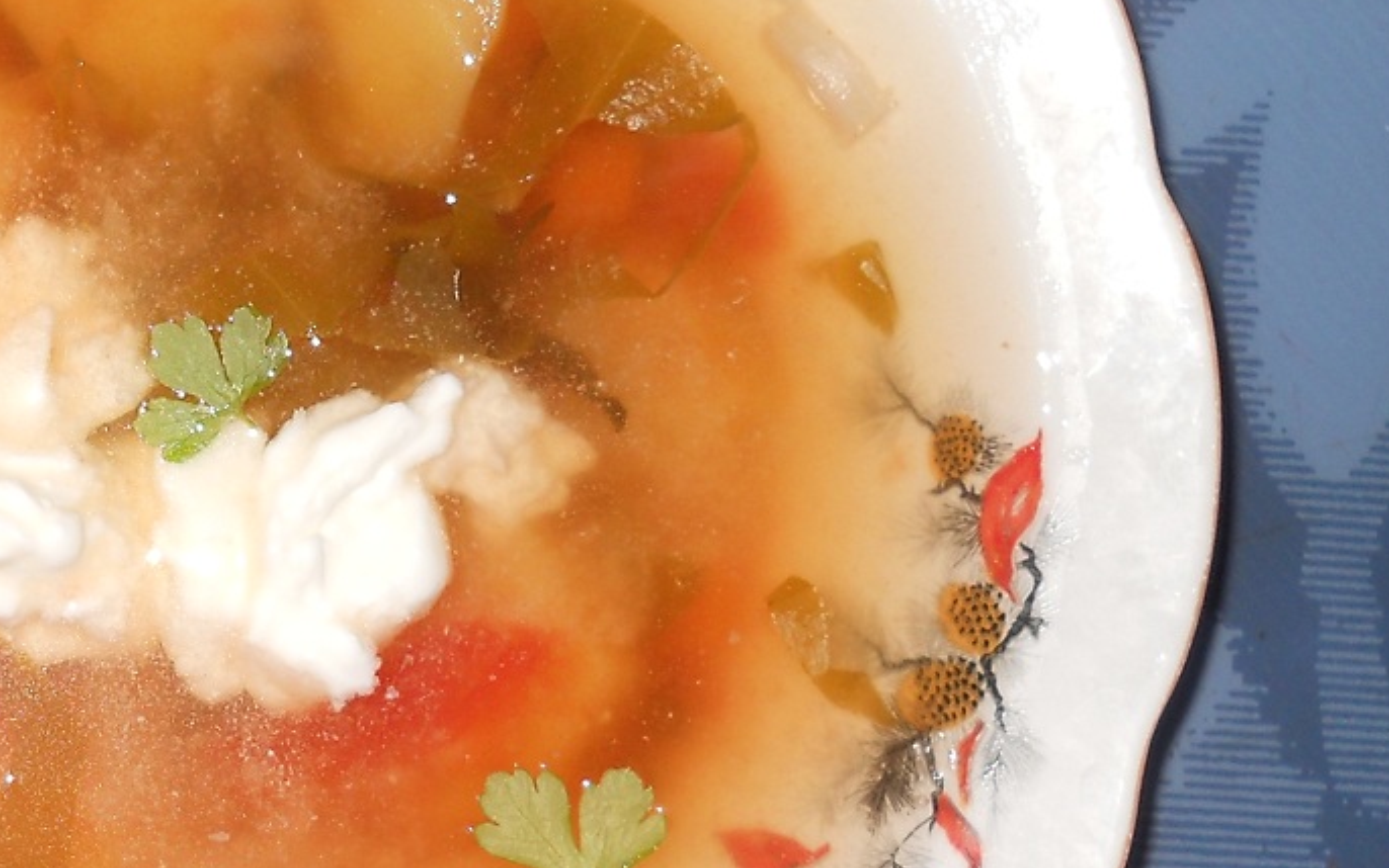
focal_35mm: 91
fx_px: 3445
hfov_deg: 22.1
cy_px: 502
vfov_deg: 14.4
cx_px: 86
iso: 80
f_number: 3.1
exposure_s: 1/30
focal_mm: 6.72
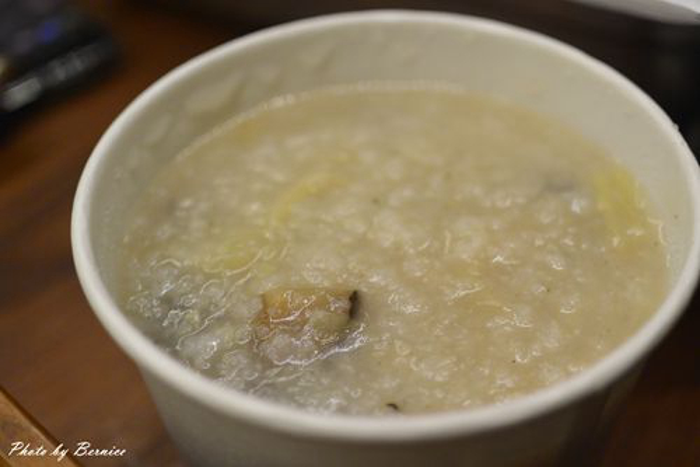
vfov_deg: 27.5
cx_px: 350
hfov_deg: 40.4
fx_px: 952
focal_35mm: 49
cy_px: 234
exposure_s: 1/250
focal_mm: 18.5
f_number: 2
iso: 320
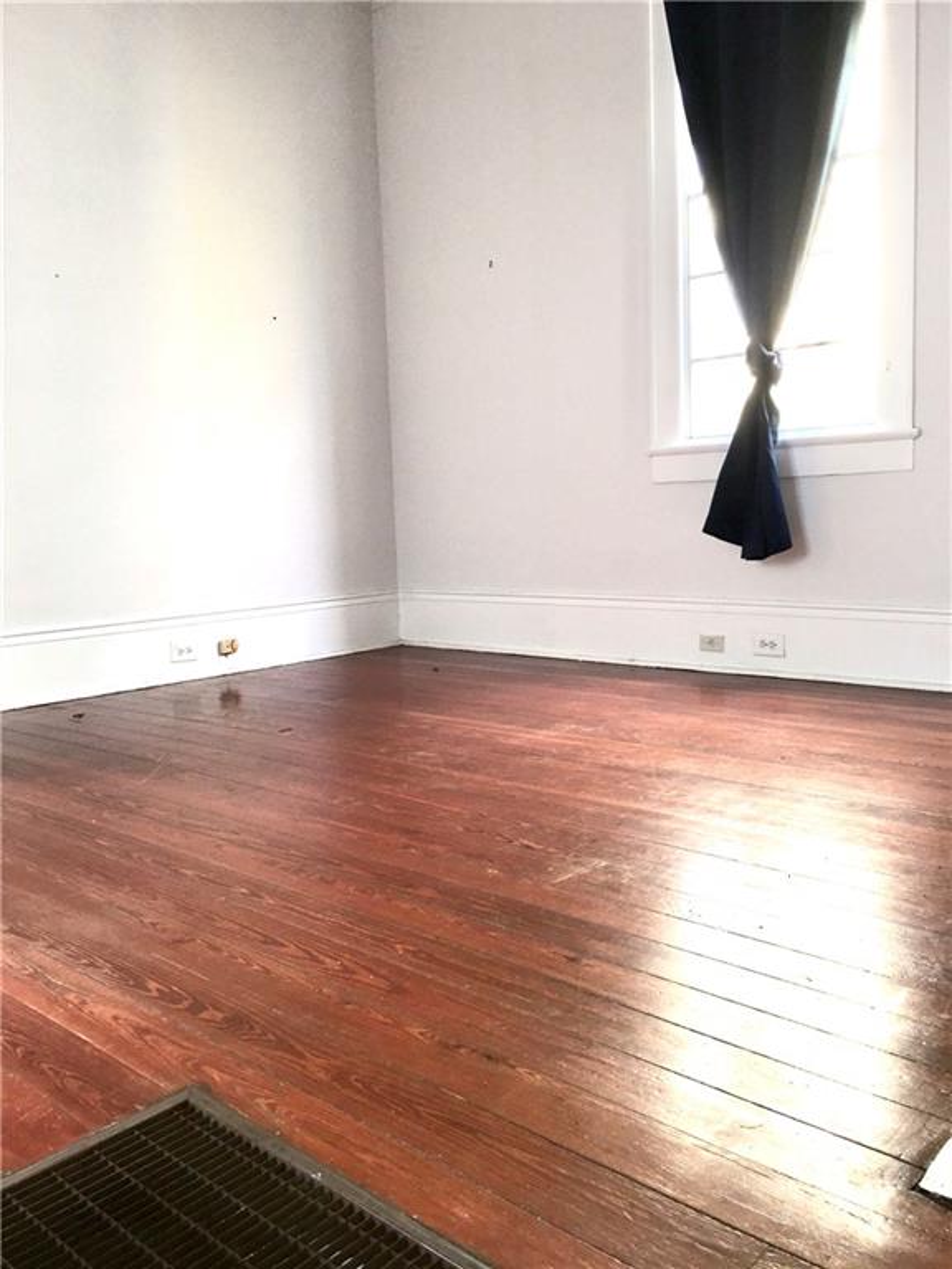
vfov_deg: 61.7
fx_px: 1063
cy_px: 634
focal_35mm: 29
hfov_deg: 48.2
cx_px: 476
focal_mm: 4.15
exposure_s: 1/44
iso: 25
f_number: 2.2
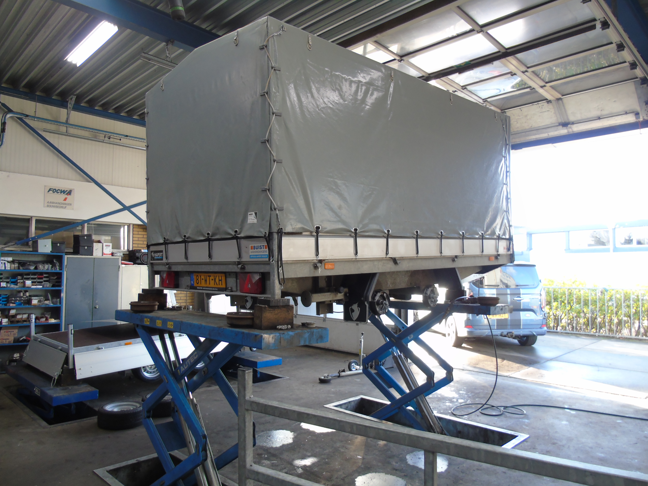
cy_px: 243
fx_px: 468
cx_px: 324
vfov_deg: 54.9
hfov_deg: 69.4
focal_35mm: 25
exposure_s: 1/30
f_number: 3.4
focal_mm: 4.4
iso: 160
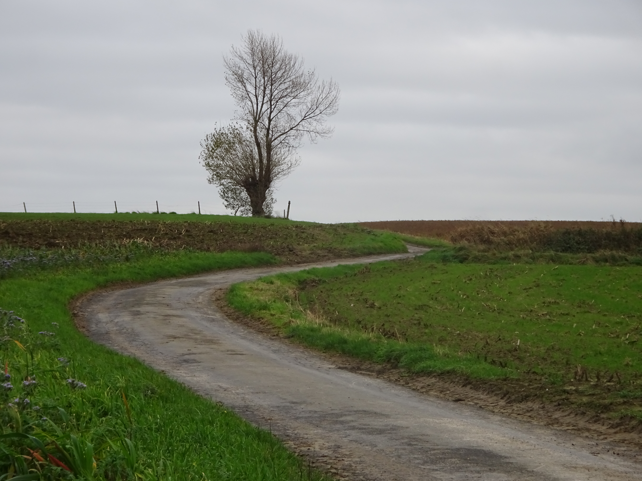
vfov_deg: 11.7
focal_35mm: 127
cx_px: 321
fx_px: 2355
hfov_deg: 15.5
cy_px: 240
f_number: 5.6
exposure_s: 1/160
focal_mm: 21.66
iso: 250
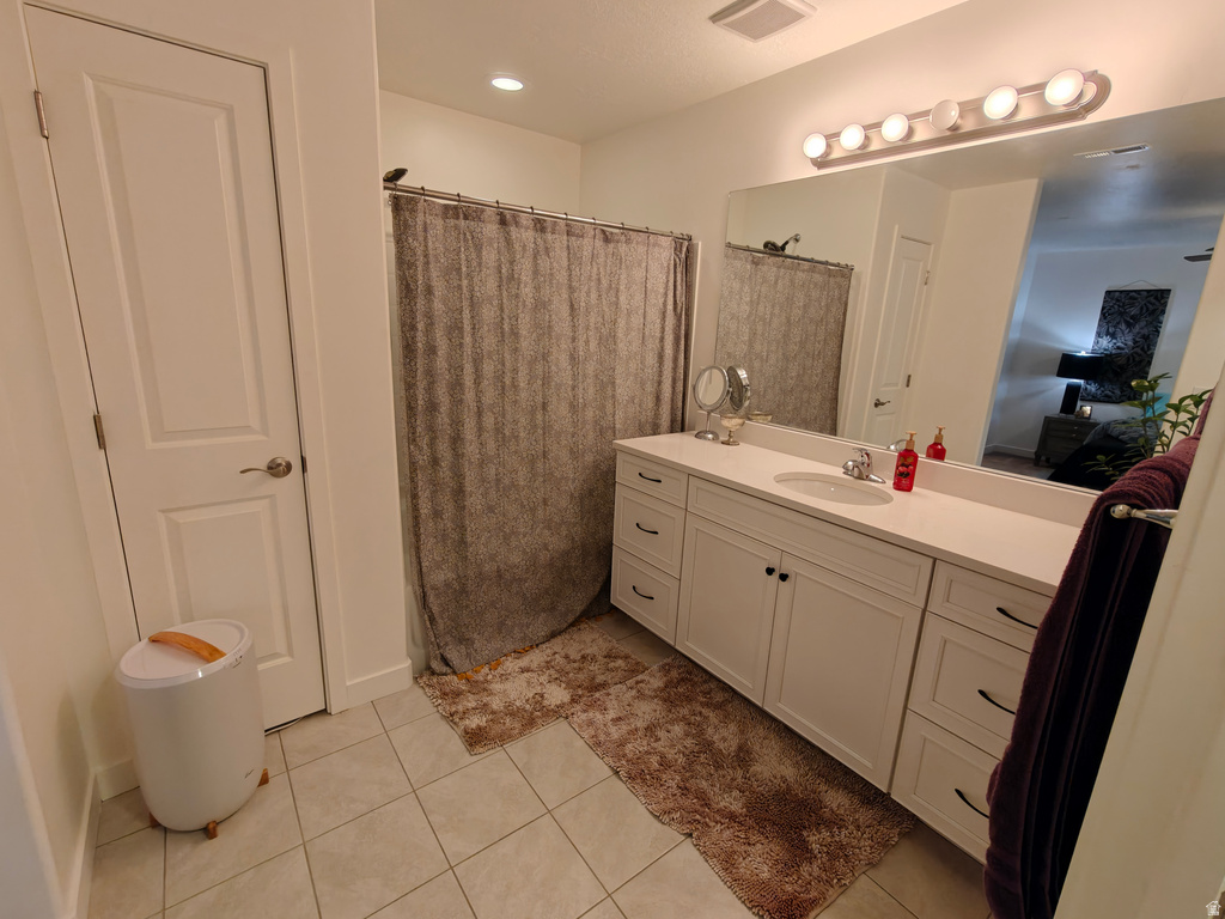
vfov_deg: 81.7
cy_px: 460
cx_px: 612
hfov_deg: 98.2
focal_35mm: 15
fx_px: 531
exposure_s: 1/120
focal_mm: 2.3
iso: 500
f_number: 2
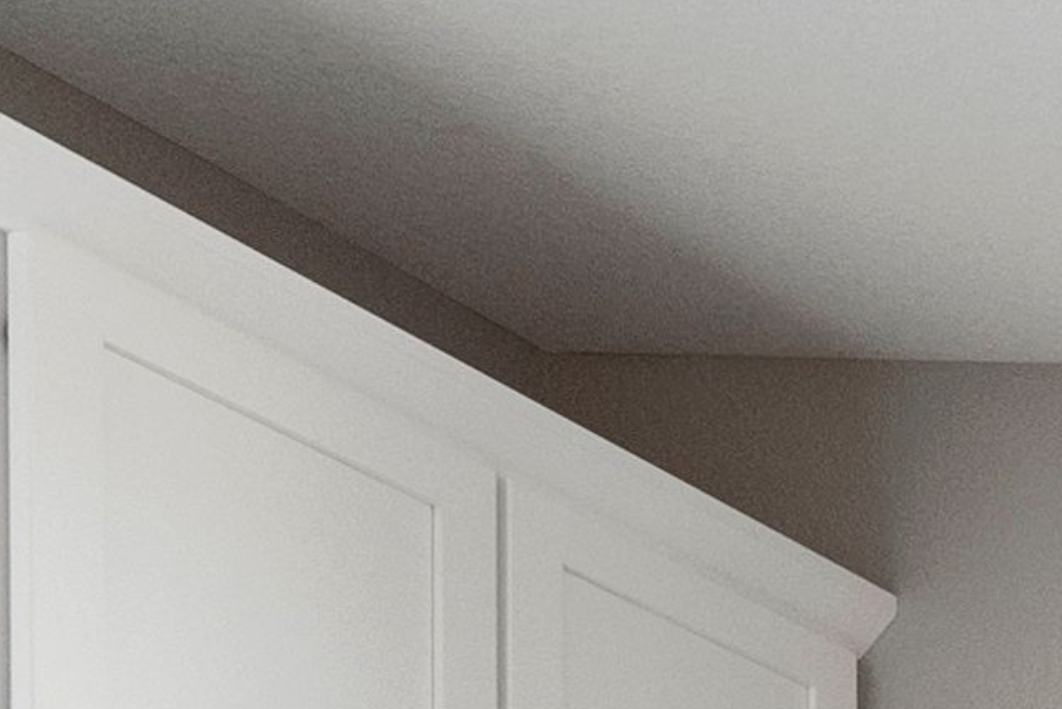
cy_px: 1916
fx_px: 3128
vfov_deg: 10.4
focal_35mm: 106
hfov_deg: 10.8
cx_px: 3335
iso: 640
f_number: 8
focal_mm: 16
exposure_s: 1/10
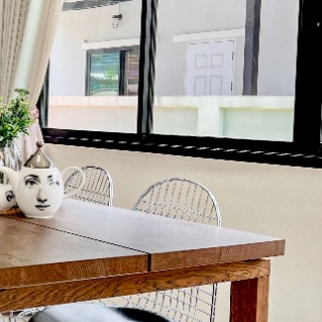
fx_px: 758
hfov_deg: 22.7
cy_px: 138
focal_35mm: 72
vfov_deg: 24.0
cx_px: -27
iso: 40
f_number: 1.5
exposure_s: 1/161
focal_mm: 5.7
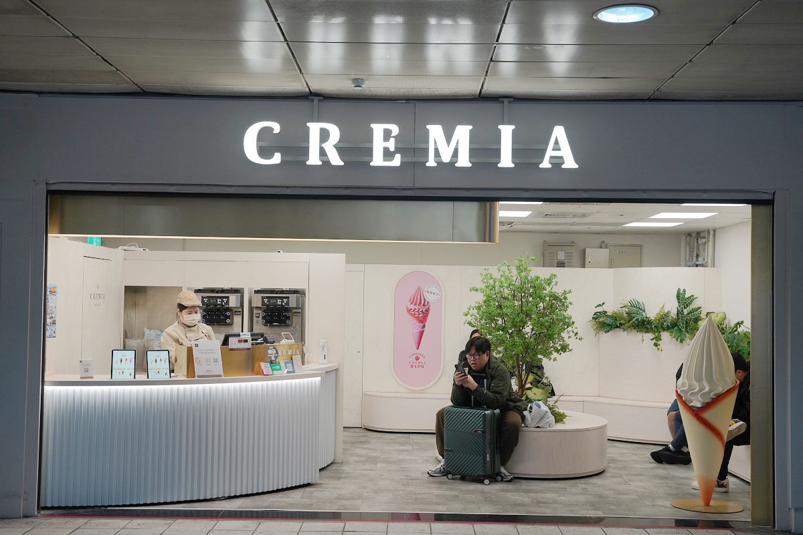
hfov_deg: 44.5
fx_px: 981
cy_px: 268
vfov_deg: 30.5
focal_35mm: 44
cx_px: 402
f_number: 4
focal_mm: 44
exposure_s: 1/160
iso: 800
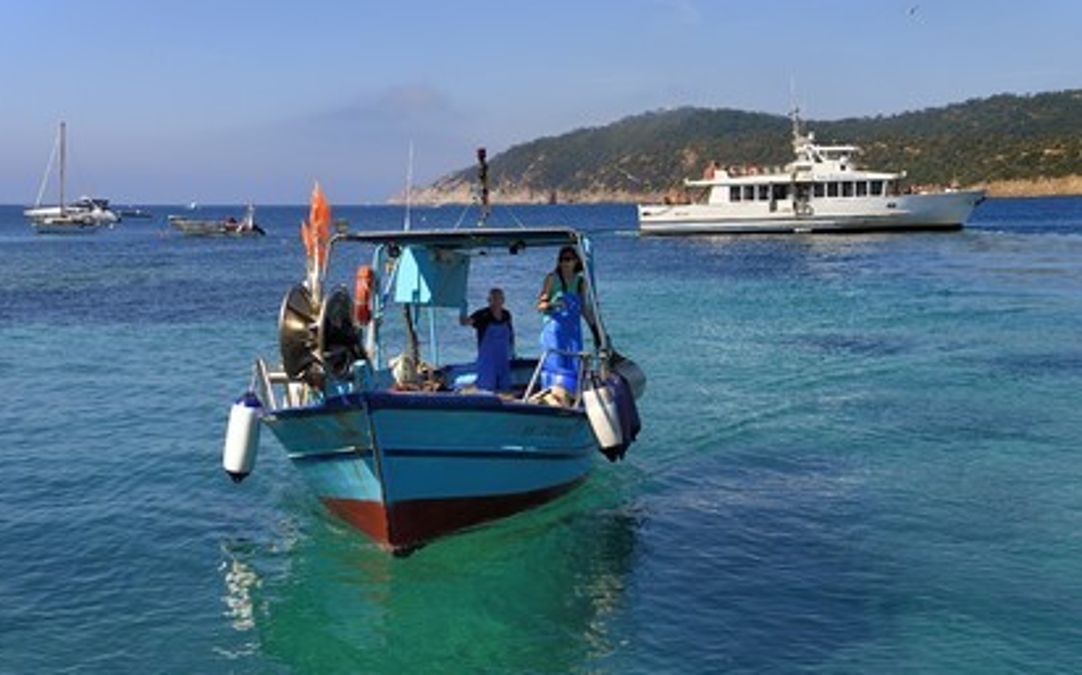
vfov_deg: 25.8
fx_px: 1474
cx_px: 534
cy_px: 331
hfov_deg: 40.3
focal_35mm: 50
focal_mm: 48
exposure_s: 1/640
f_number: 9
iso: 200
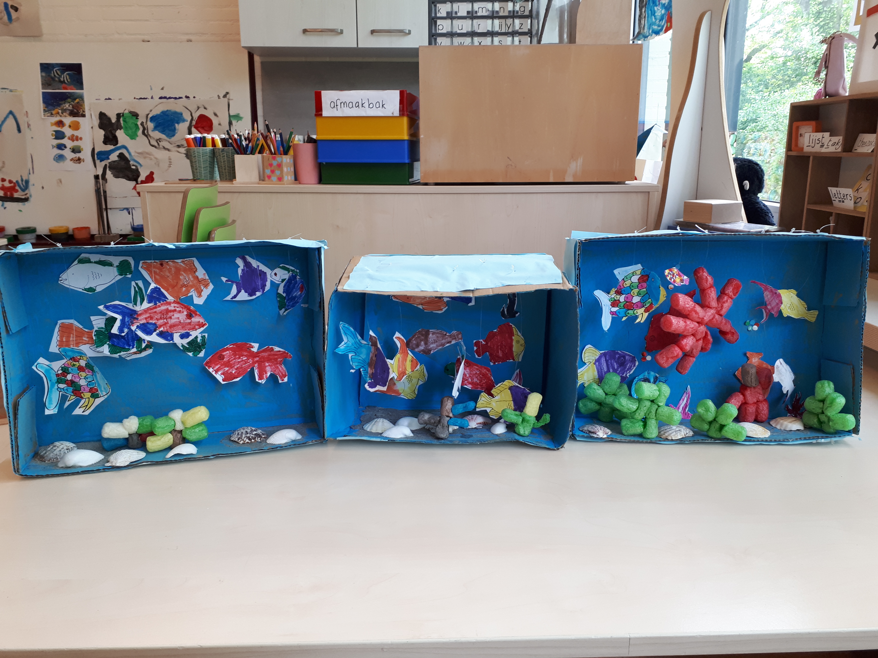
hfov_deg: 65.3
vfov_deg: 51.4
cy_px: 329
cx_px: 439
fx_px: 685
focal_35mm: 27
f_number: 1.9
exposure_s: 1/33
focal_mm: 3.6
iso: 64
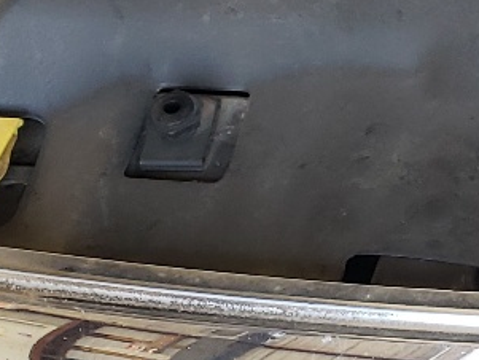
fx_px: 1910
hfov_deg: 13.2
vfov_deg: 10.7
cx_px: 794
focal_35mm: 138
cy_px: 0
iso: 59
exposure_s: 1/60.2
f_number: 1.5
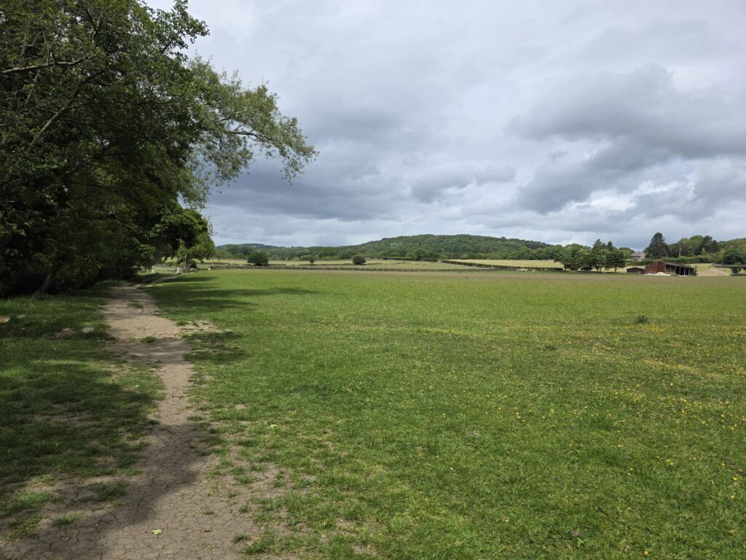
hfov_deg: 73.9
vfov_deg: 58.9
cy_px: 280
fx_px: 496
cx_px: 373
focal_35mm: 23
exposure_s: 1/7944
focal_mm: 6.3
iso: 80
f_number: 1.7
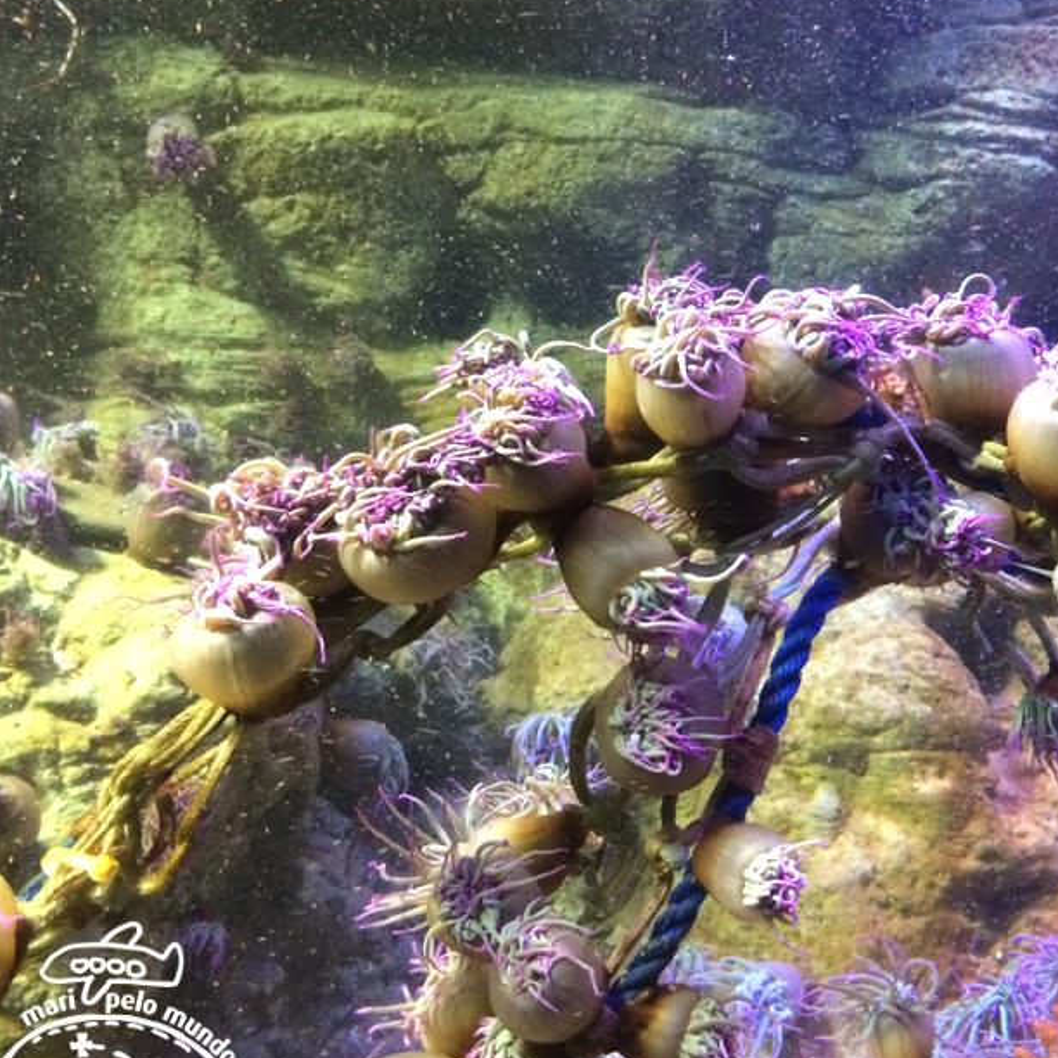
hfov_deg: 45.3
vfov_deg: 46.0
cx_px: 714
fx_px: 1245
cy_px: 545
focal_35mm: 36
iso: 320
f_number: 2.2
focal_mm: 4.15
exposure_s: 1/17
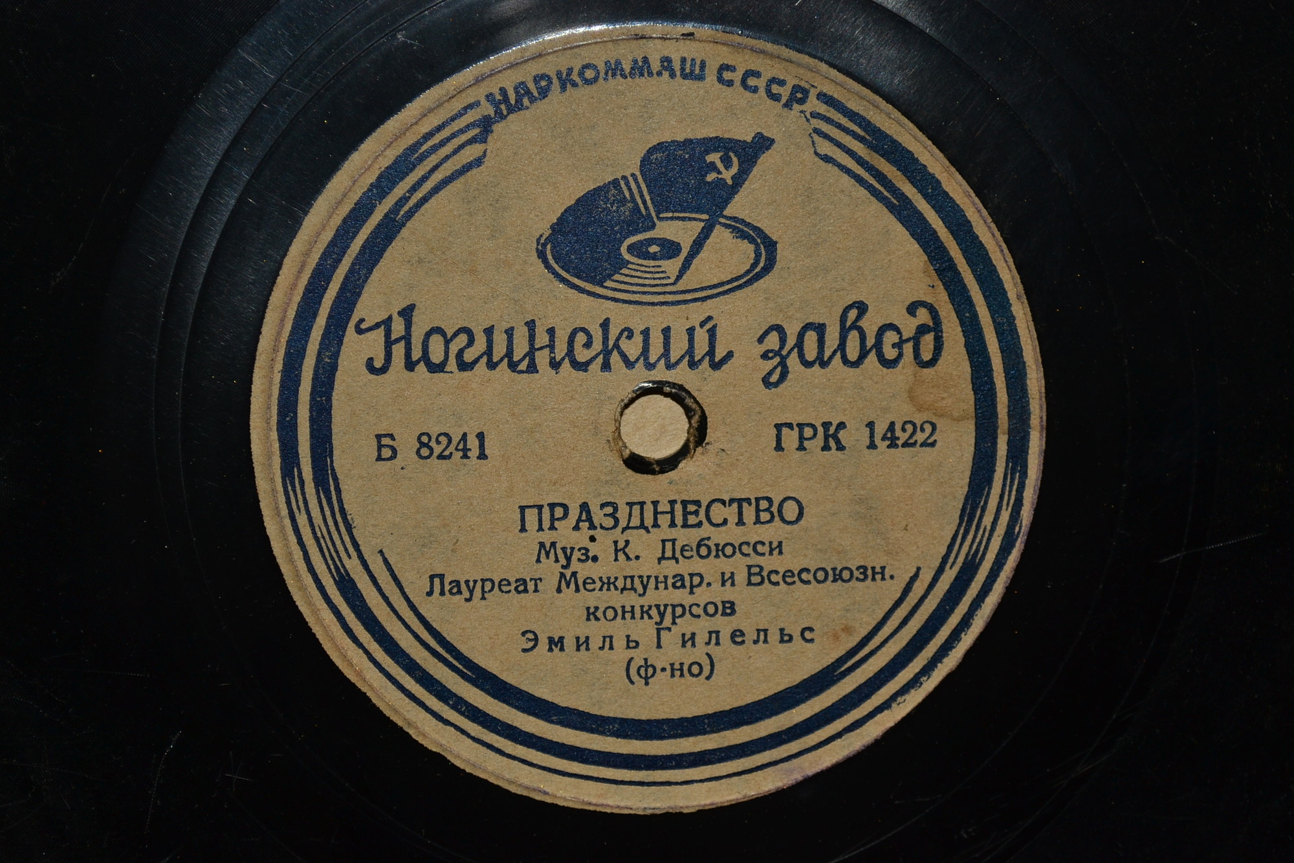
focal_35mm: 82
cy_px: 432
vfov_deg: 16.6
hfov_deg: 24.6
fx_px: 2965
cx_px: 647
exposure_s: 1/60
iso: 100
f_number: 5.6
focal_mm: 55
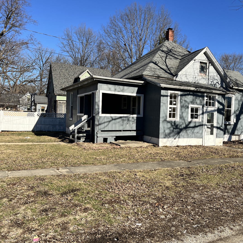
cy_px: 121
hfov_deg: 52.0
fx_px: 246
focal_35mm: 31
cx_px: 152
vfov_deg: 52.5
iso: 50
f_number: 1.5
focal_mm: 5.7
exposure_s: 1/4115
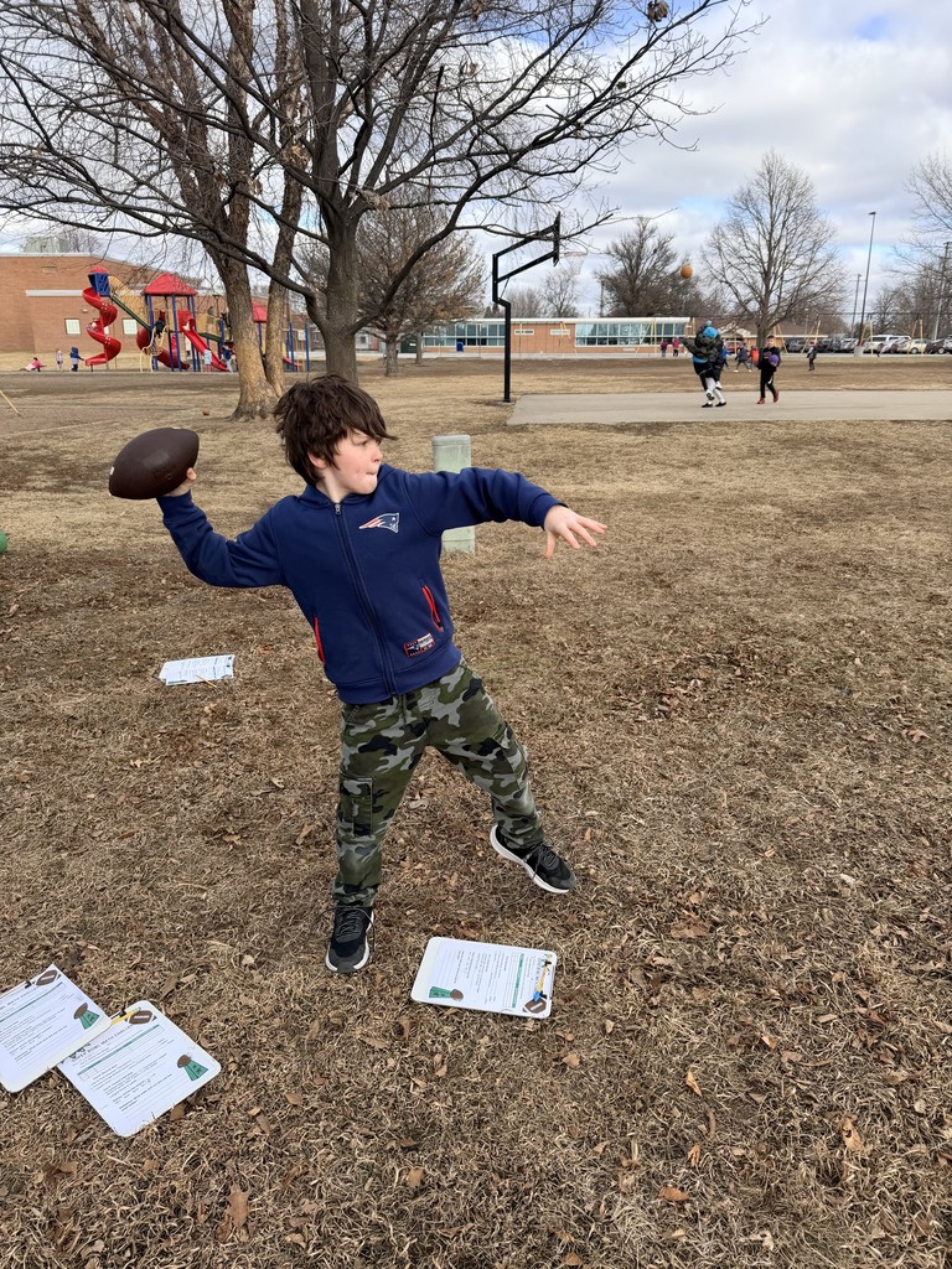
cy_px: 634
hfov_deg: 56.8
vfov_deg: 71.6
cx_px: 476
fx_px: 880
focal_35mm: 24
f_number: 1.78
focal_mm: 6.76
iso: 80
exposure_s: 1/1812
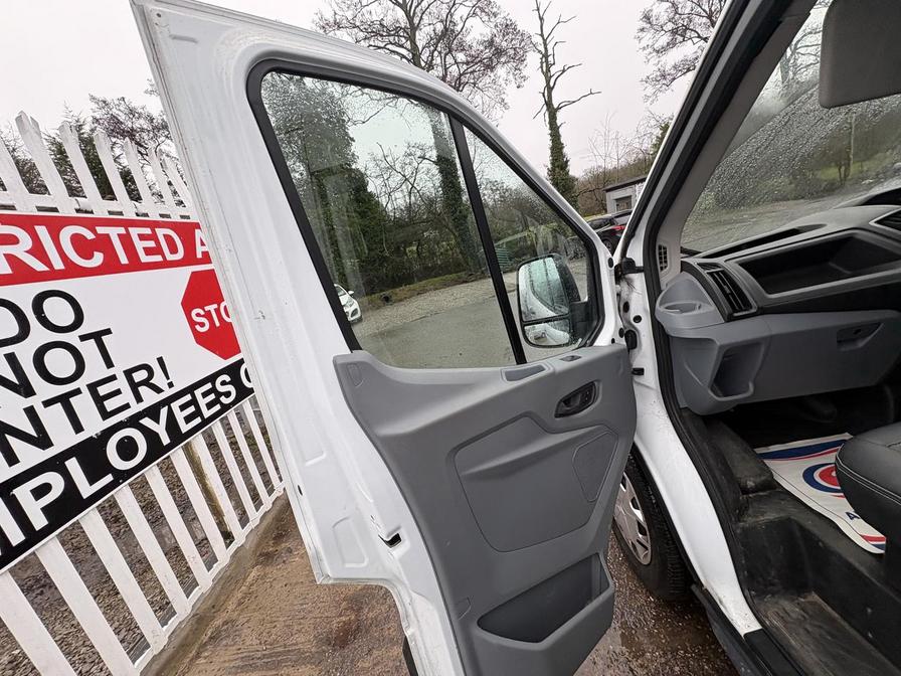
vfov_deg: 85.7
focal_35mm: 14
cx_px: 450
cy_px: 338
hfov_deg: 102.1
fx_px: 364
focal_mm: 2.22
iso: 50
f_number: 2.2
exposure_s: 1/99
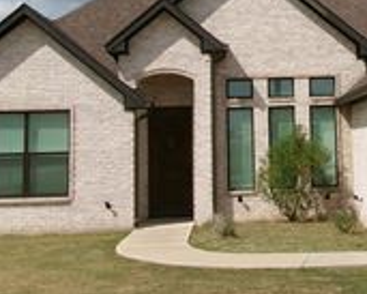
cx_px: 324
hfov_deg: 23.3
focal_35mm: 80
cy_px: 18
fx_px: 869
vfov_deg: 18.8
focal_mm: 5.1
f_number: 10.8
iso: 100
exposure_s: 1/220
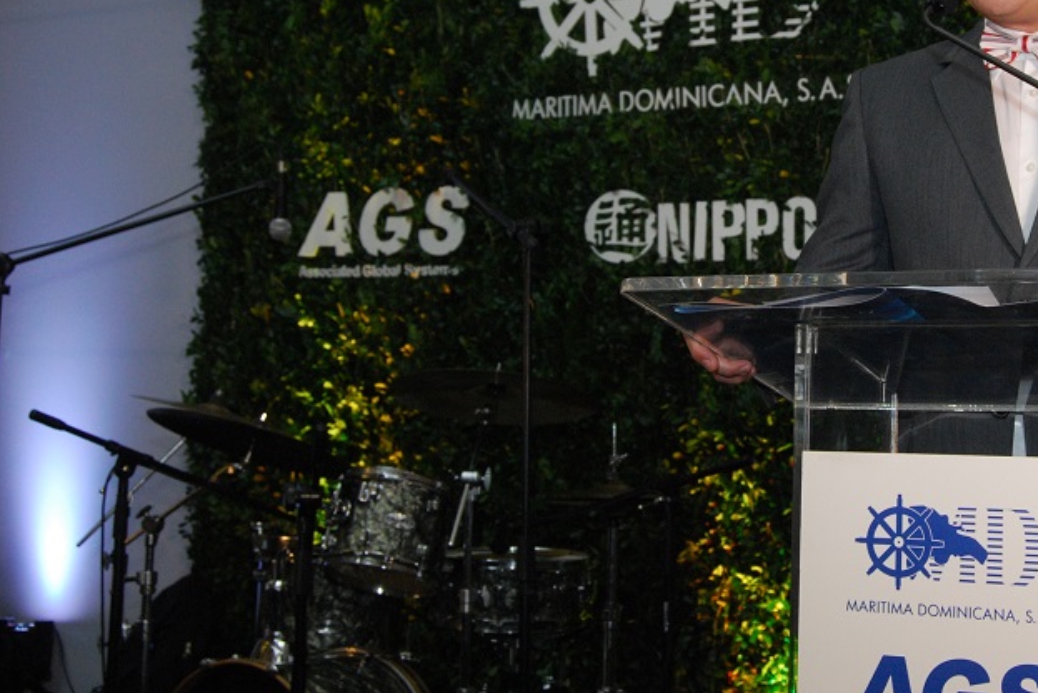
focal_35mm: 62
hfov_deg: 31.6
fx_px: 1788
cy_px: 242
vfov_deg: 21.9
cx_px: 820
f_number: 4.2
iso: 800
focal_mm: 26
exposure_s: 1/80
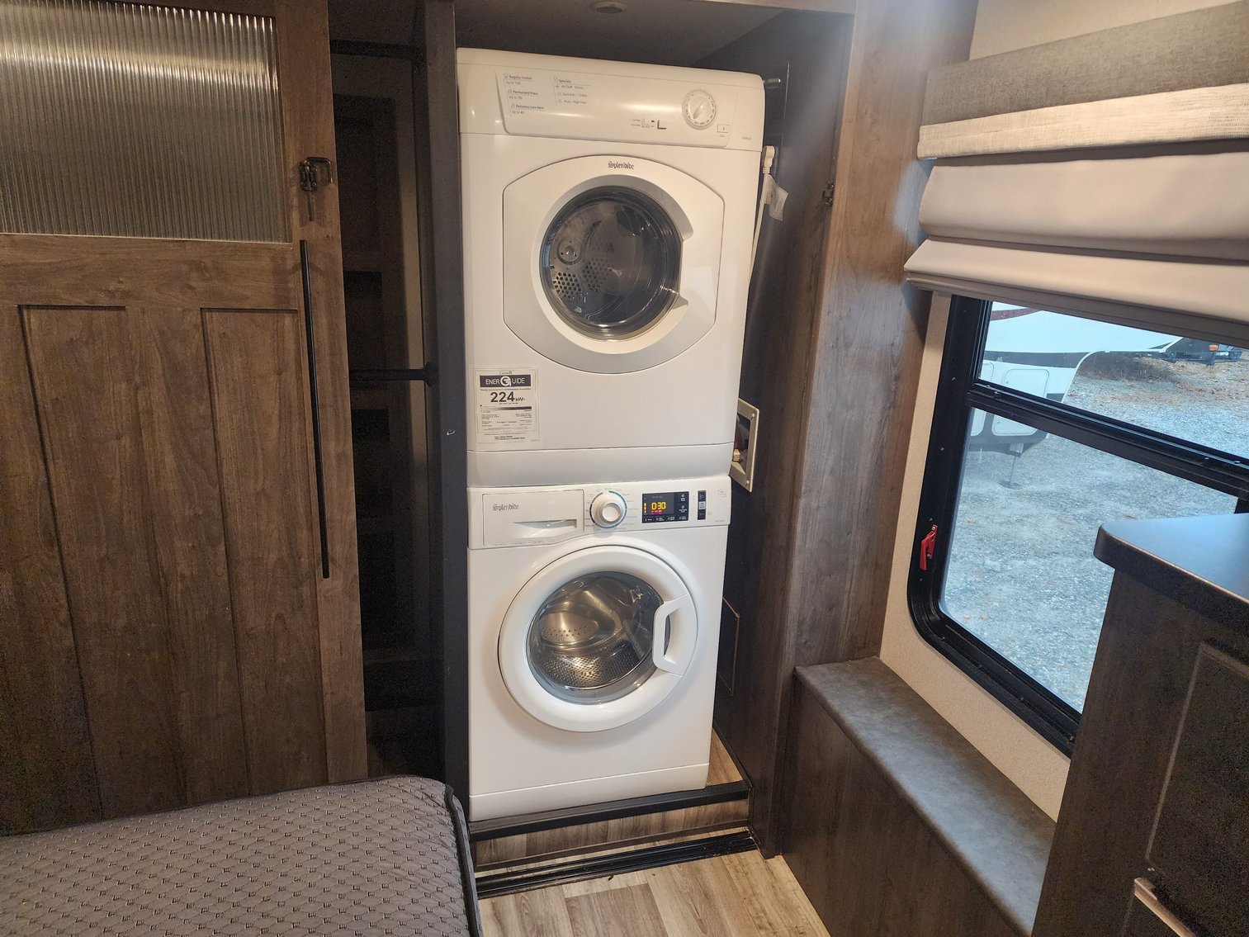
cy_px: 468
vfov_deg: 58.9
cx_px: 624
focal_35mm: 23
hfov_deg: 73.9
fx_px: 830
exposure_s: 1/120
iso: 500
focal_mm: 6.4
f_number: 1.8
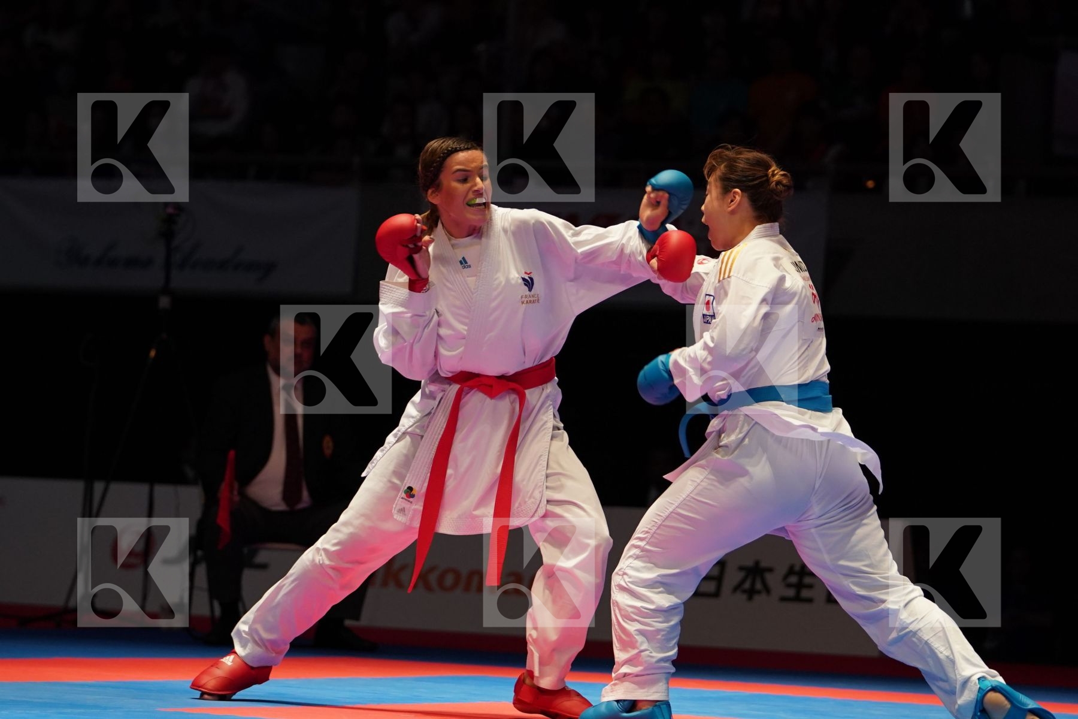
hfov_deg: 13.9
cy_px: 360
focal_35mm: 148
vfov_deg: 9.3
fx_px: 4431
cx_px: 539
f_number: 2.8
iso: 1600
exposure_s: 1/1000
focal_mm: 99
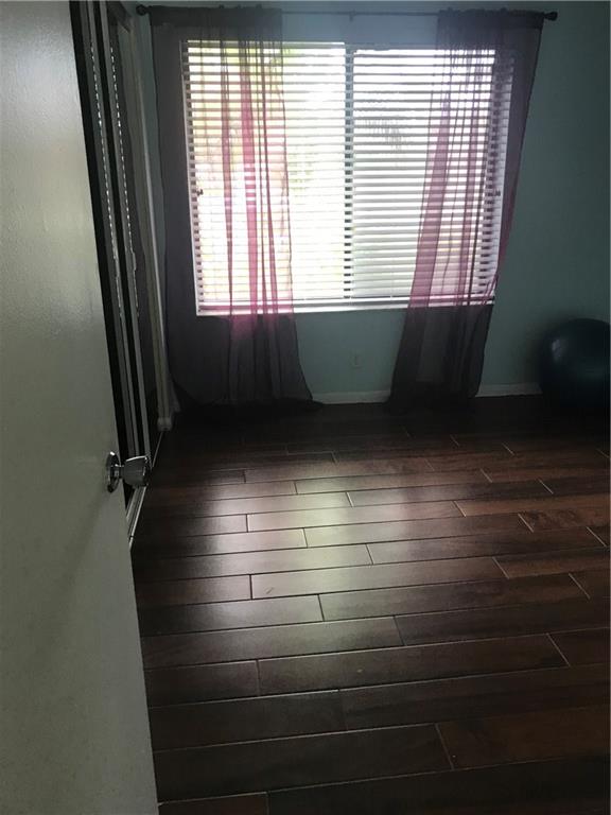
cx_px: 306
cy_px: 408
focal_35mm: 28
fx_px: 659
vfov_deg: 63.4
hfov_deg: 49.7
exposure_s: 1/27
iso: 32
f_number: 1.8
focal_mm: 3.99
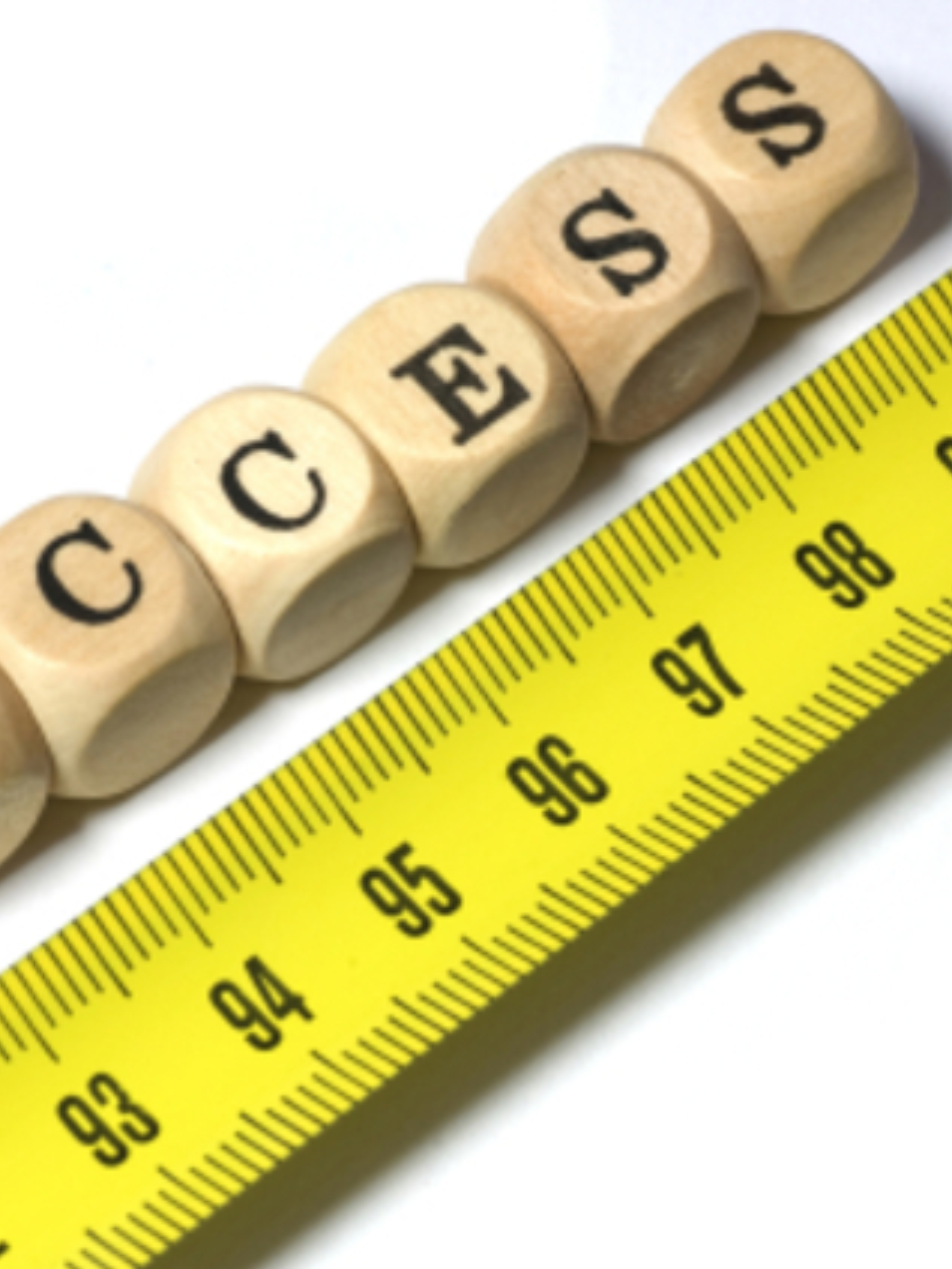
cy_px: 633
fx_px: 7187
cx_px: 389
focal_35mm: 196
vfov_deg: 10.1
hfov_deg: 7.6
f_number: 22
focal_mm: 90
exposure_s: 1/3
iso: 100
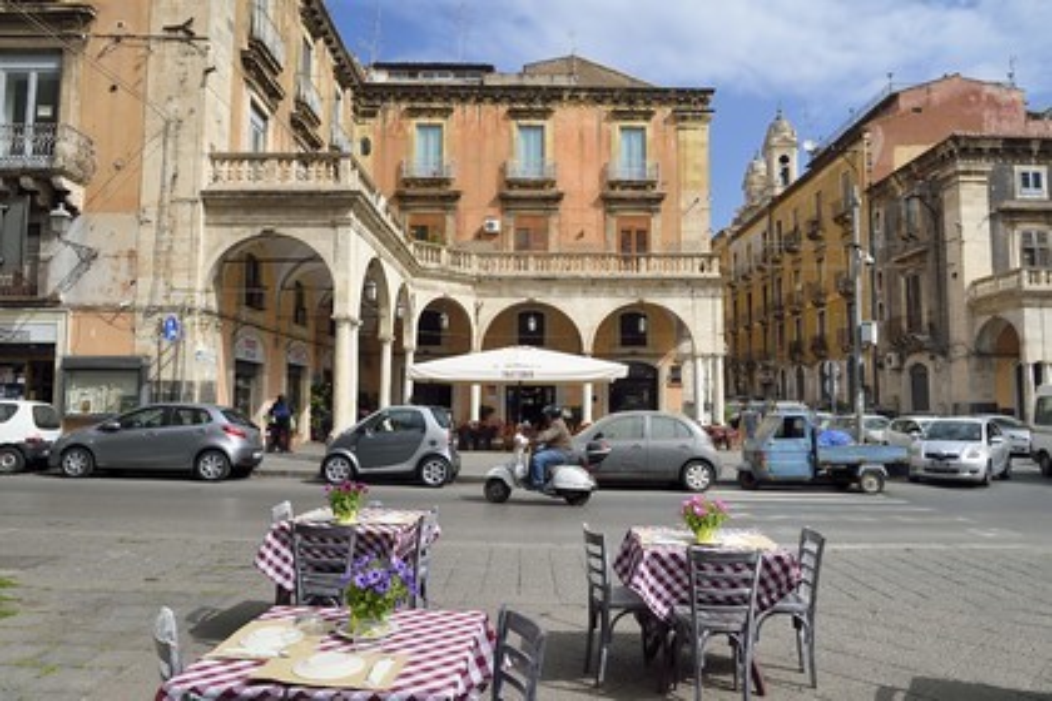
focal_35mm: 24
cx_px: 526
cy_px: 350
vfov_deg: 53.1
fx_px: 701
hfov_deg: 73.7
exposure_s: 1/320
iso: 200
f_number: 11
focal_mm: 24
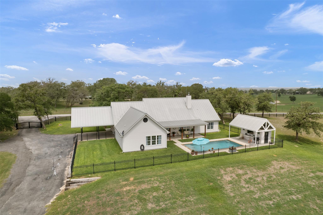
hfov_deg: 78.6
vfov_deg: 57.2
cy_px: 108
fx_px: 197
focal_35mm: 22
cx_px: 162
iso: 100
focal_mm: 8.38
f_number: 2.8
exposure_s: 1/640
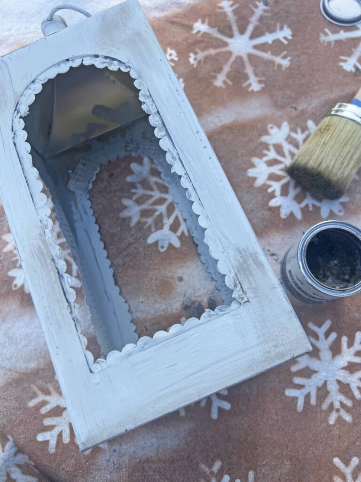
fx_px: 362
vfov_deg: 67.3
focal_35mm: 26
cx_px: 180
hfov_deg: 53.1
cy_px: 241
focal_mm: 5.7
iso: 50
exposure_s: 1/426
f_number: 1.5
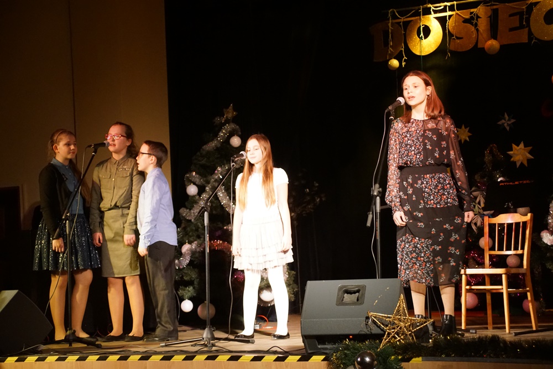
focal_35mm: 90
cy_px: 184
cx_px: 276
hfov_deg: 22.6
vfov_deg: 15.2
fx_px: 1383
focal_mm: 60
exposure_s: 1/80
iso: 3200
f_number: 5
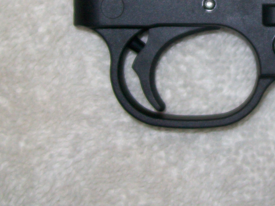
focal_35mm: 100
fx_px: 794
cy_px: 21
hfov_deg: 19.2
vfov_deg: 14.6
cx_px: 255
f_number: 2.7
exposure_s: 1/60
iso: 64
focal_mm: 6.1
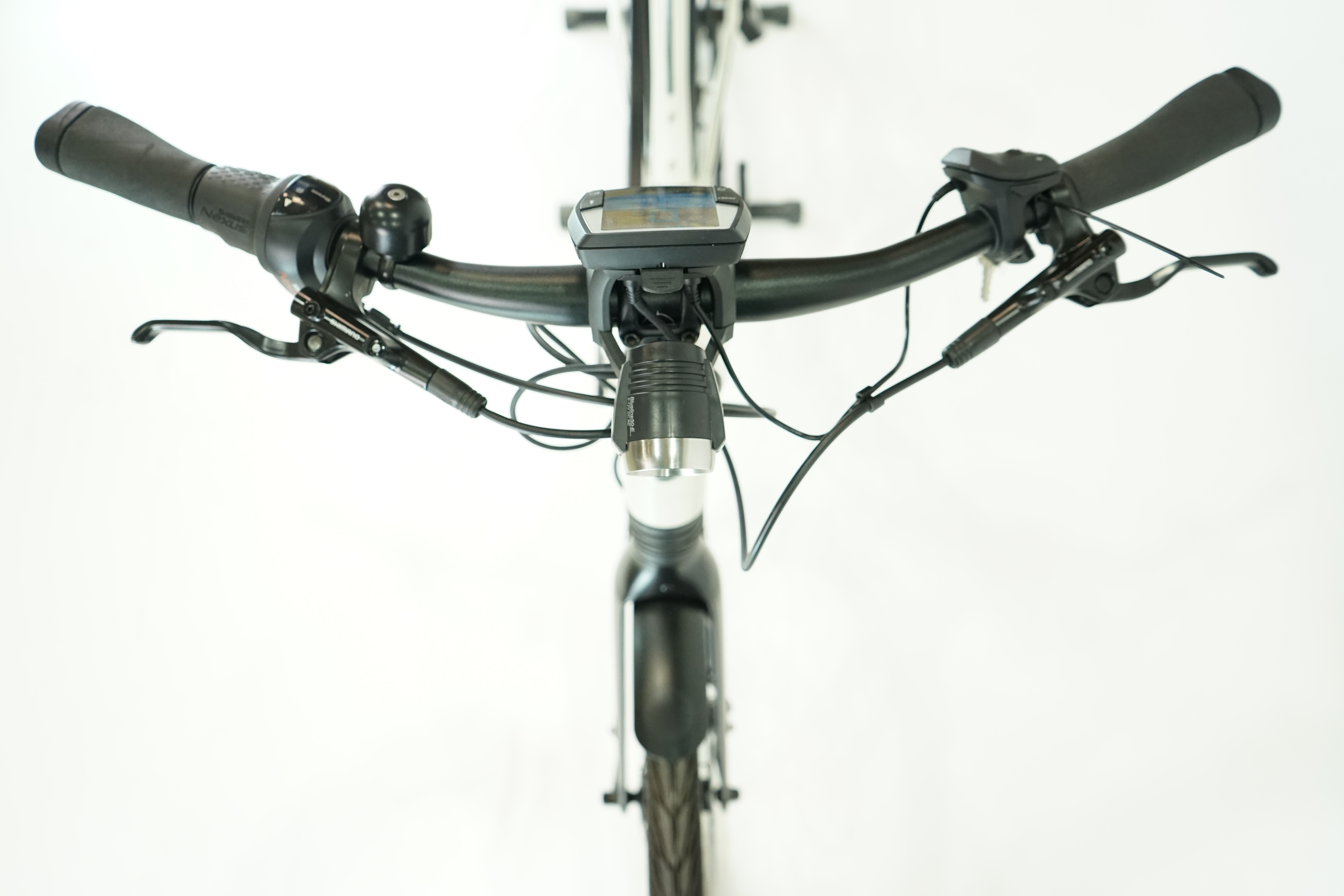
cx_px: 672
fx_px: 1045
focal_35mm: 28
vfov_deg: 46.4
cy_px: 448
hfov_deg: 65.5
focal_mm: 28
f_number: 4.5
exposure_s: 1/200
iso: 2000
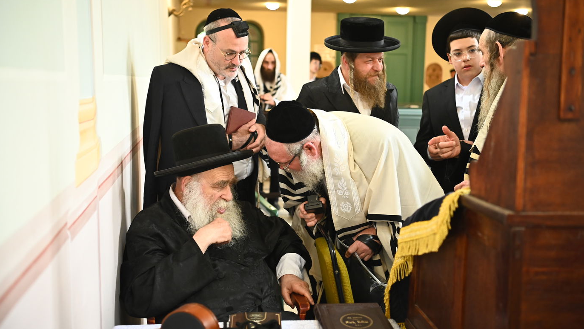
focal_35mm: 47
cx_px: 294
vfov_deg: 25.4
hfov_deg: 43.7
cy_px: 162
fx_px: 728
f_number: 2.8
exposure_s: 1/100
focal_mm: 44
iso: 2000
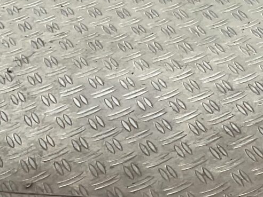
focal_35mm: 151
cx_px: 367
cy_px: 112
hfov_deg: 12.6
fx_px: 1147
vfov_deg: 9.8
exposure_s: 1/100
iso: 20
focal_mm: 3
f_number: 1.8
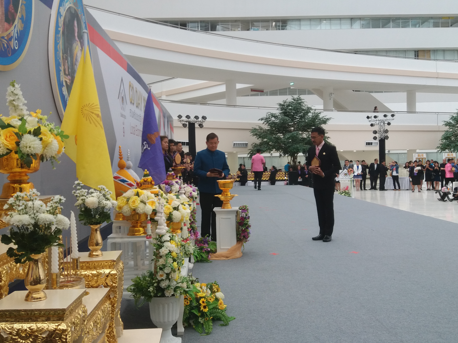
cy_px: 172
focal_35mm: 27
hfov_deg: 65.3
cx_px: 229
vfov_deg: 51.4
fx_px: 357
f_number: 1.9
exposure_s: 1/33
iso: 40
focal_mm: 3.7
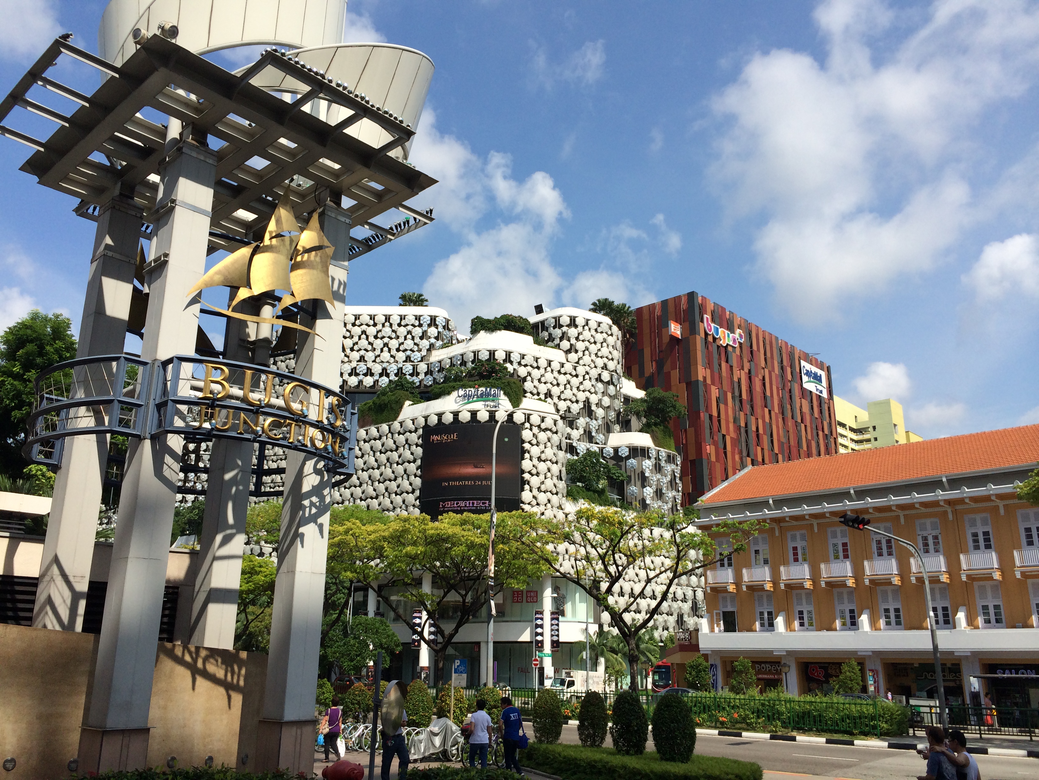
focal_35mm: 30
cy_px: 390
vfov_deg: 46.8
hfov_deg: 60.0
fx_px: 900
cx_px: 520
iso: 40
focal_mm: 4.12
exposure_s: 1/2564
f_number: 2.2
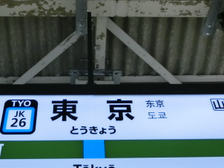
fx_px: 343
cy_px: 51
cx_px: 90
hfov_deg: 36.1
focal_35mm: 53
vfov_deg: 27.3
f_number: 3.5
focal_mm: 4.5
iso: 200
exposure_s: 1/125
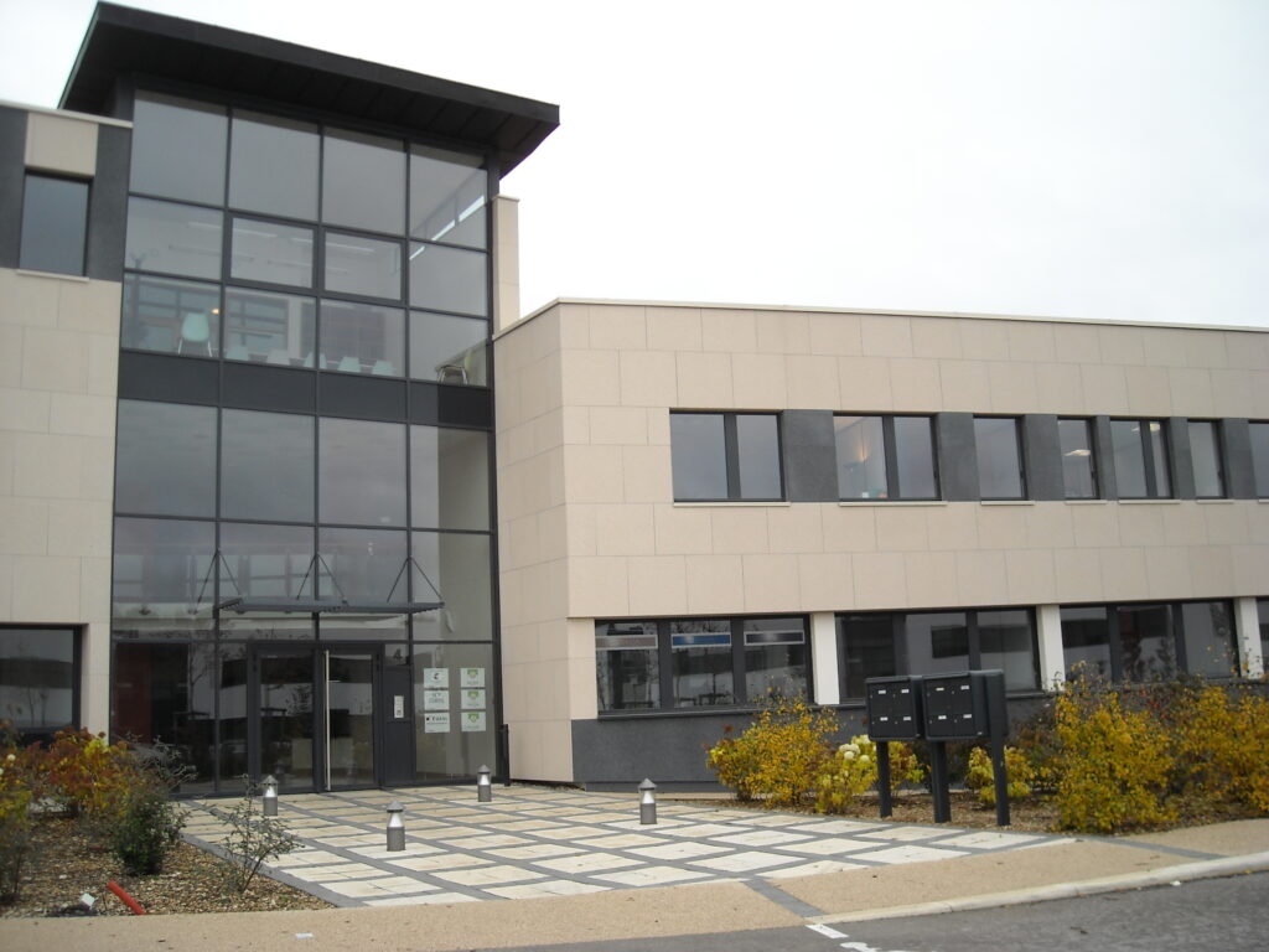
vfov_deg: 40.7
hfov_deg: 52.6
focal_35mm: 35
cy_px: 476
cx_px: 634
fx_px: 1283
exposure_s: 1/250
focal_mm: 5.7
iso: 67
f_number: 2.8
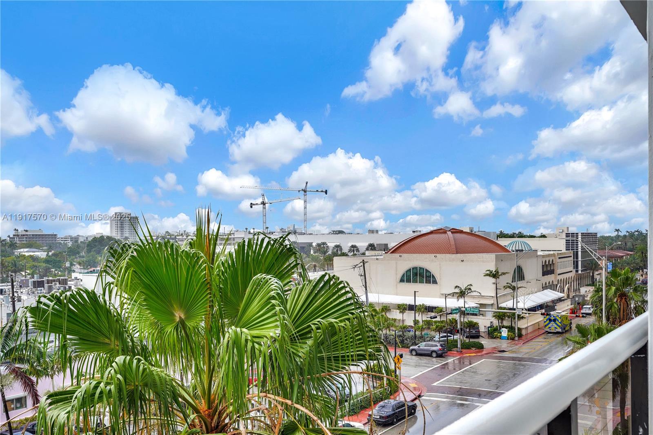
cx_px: 326
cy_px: 218
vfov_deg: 43.6
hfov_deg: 61.9
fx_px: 544
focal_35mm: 30
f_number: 8
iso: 200
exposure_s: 1/250
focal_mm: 30
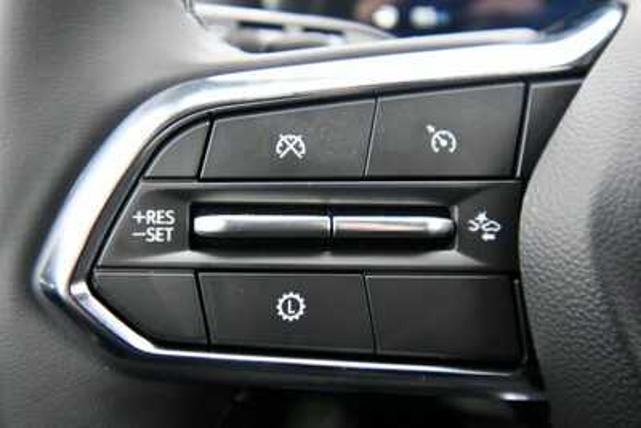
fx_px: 534
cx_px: 320
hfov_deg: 61.9
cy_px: 214
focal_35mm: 30
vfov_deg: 43.6
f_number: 5.6
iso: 2000
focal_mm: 20
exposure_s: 1/125
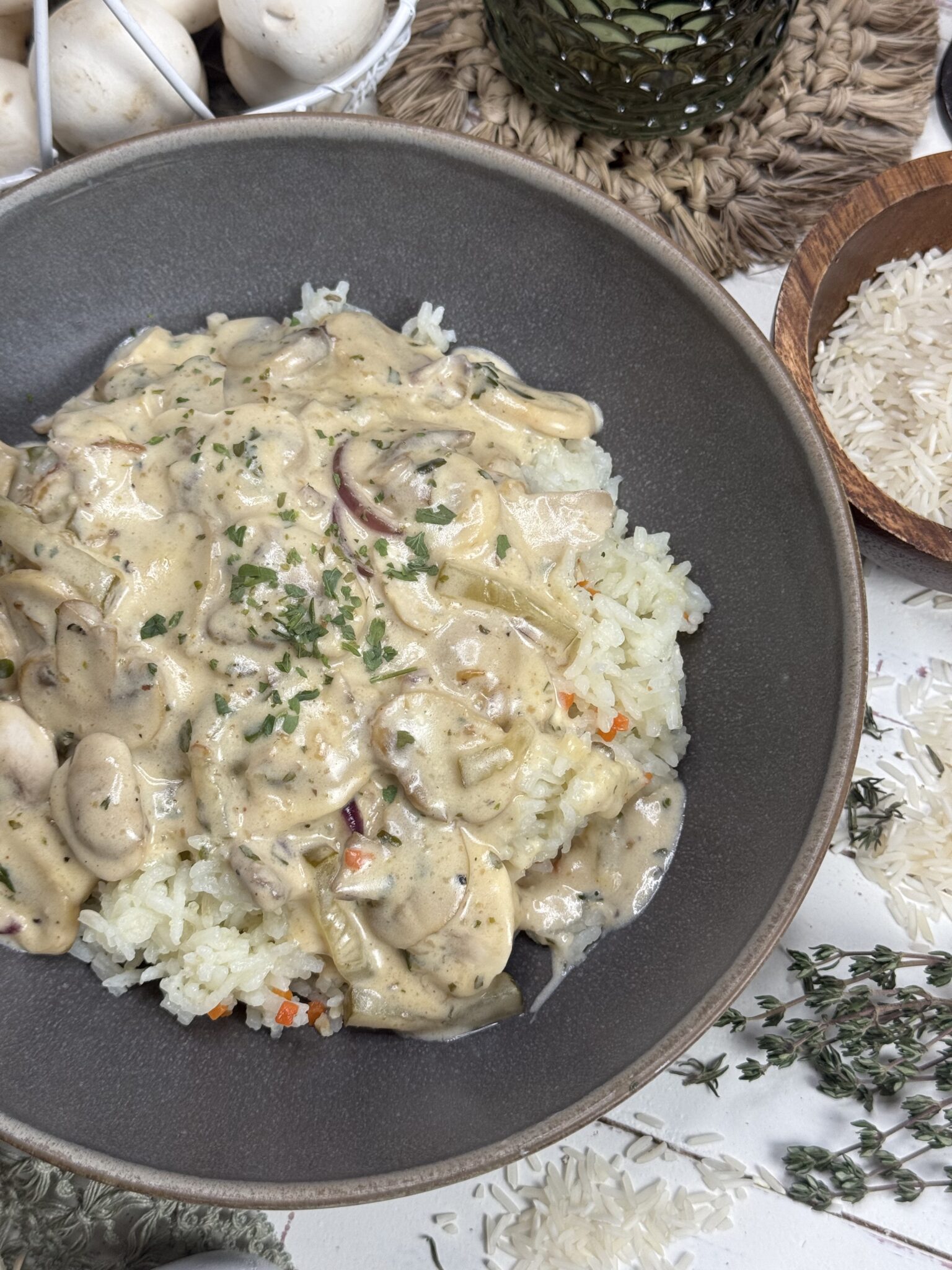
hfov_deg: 30.3
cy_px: 635
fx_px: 1760
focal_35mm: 48
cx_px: 476
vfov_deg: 39.7
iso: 64
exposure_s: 1/50
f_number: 1.78
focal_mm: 6.76
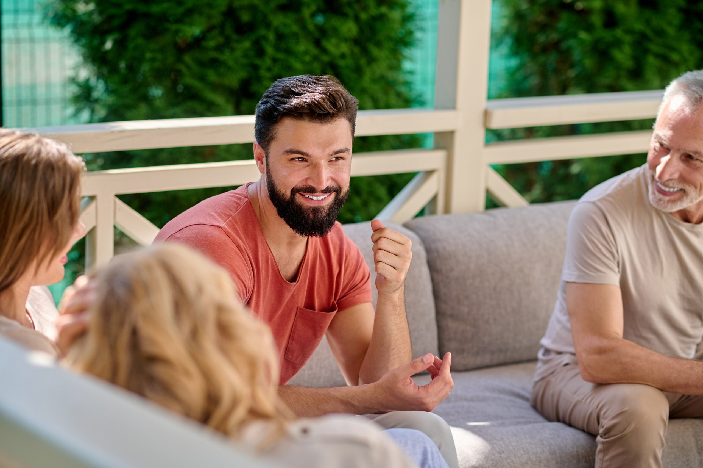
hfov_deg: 23.9
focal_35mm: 85
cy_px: 234
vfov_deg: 16.0
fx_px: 1659
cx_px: 352
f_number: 2.8
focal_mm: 85
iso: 400
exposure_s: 1/2000
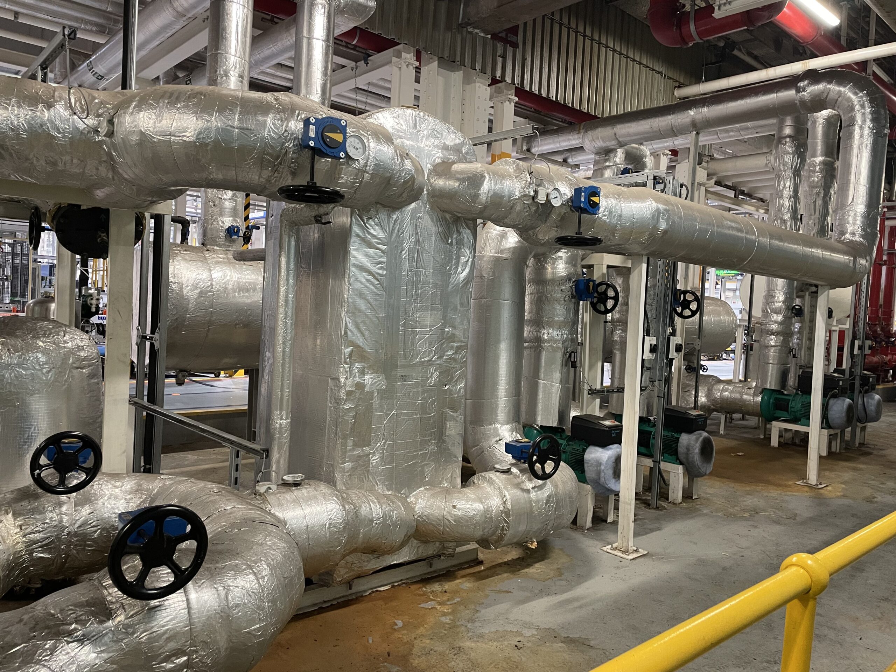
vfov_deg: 53.1
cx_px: 448
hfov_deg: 67.3
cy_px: 336
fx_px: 673
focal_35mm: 26
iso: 320
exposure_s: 1/50
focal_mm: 4.2
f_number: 1.6
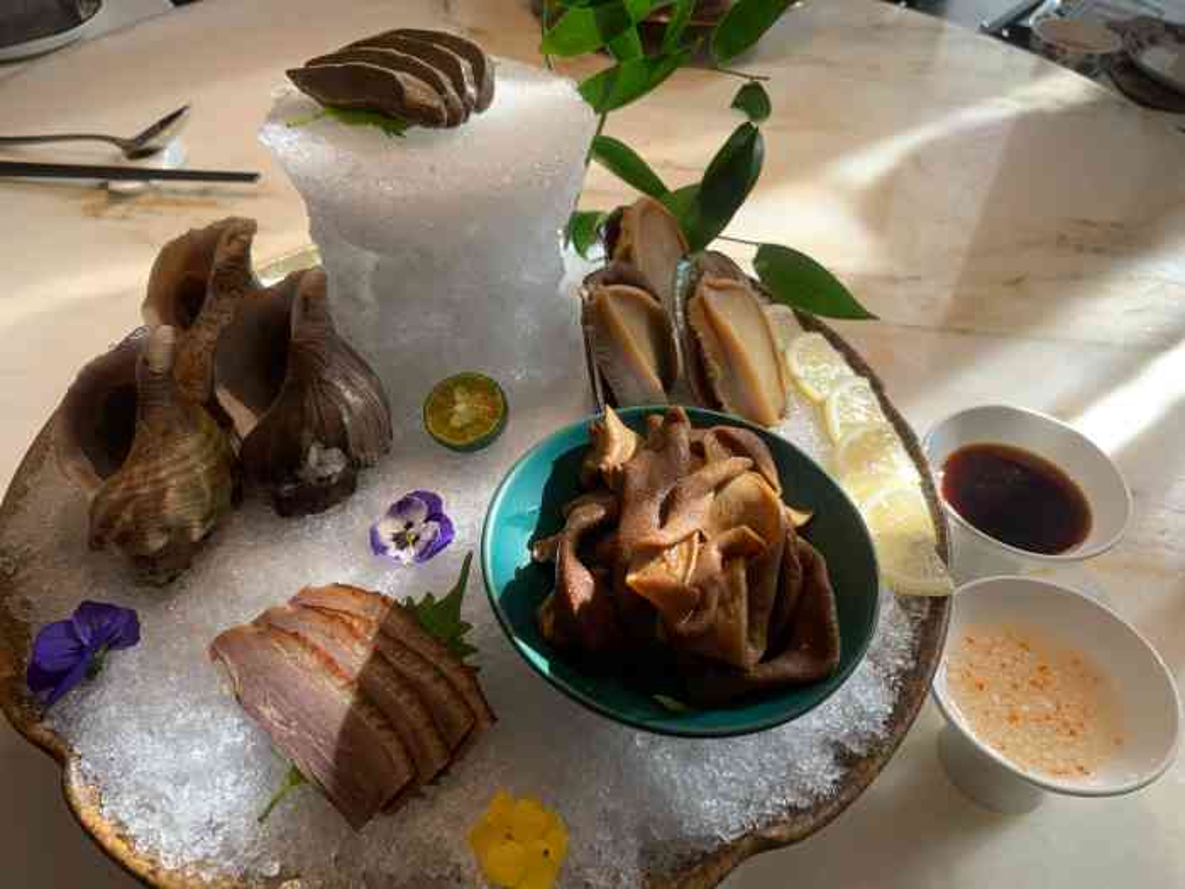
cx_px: 592
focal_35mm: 26
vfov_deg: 53.1
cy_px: 444
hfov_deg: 67.3
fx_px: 890
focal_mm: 4.25
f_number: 1.8
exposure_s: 1/121
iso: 50
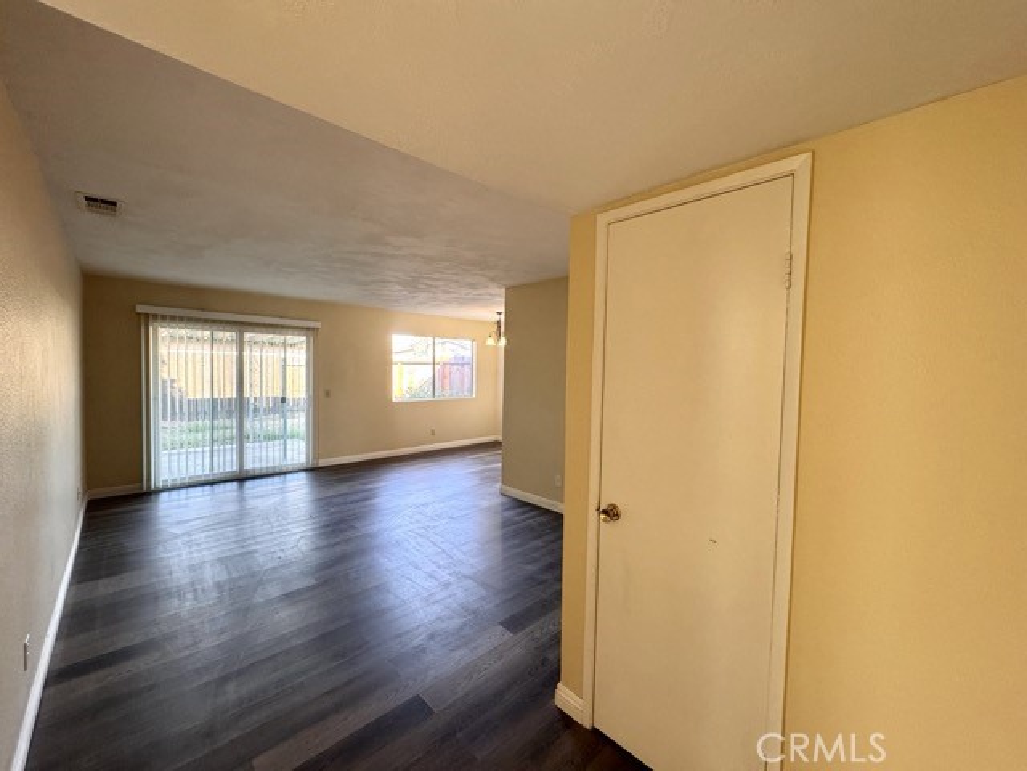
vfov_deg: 85.7
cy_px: 386
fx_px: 415
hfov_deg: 102.1
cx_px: 514
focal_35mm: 14
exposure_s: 1/120
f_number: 2.2
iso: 320
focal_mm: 2.22
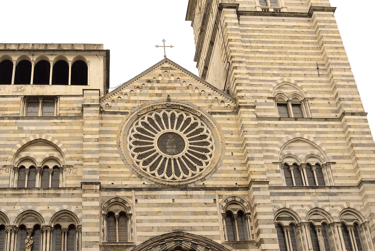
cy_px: 162
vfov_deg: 25.0
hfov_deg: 36.6
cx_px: 131
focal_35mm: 54
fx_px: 563
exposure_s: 1/25
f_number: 7.1
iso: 200
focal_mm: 24
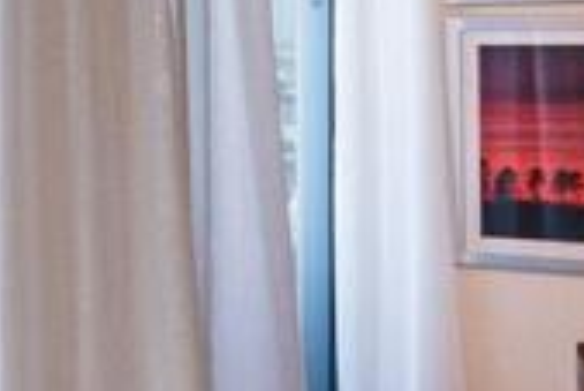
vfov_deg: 13.4
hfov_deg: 15.2
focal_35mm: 102
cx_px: -653
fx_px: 1656
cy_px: 66
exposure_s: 1/320
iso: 800
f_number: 4
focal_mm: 8
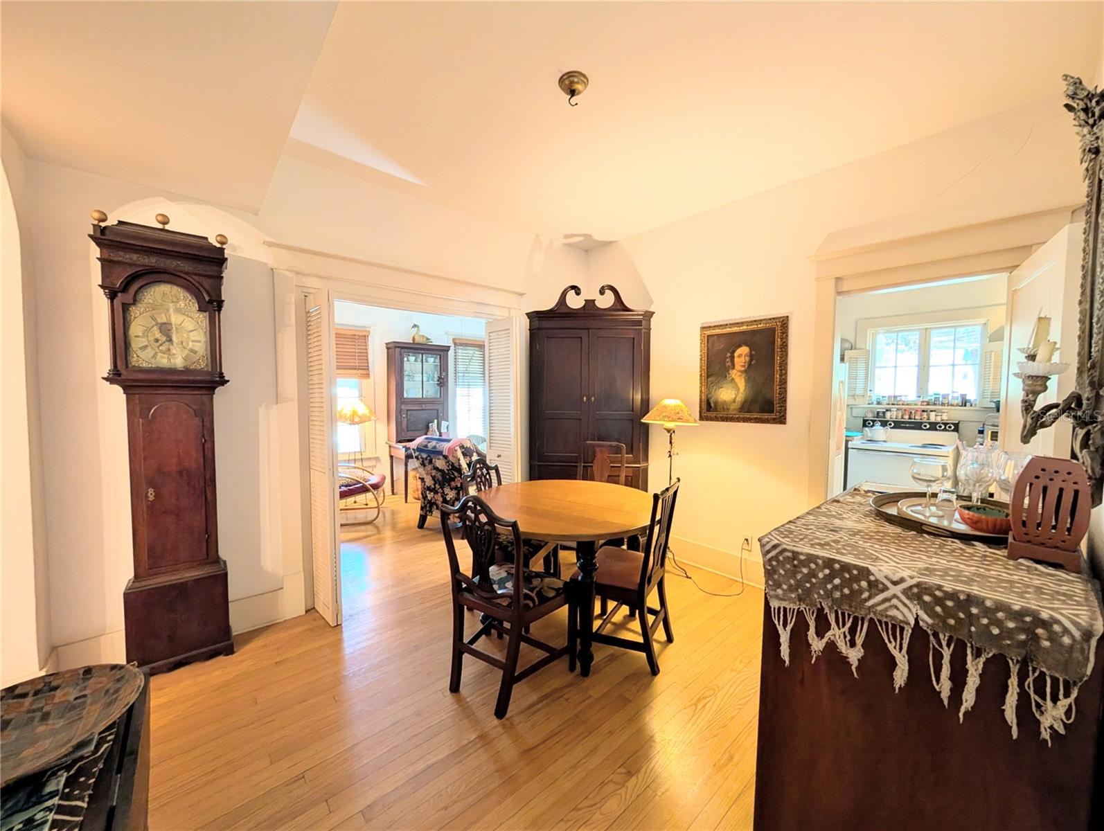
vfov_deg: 94.6
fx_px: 383
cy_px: 416
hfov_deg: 110.5
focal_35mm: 12
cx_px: 552
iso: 102
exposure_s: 1/30
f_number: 1.7
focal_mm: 2.02
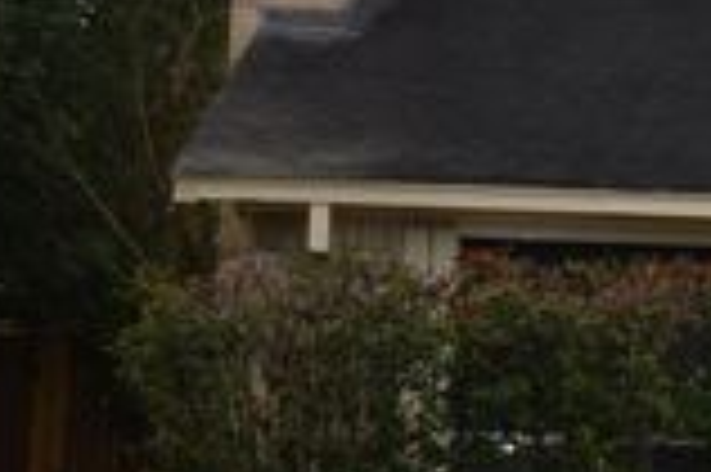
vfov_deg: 14.4
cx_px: 914
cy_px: 205
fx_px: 1874
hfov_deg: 19.8
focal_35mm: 95
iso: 100
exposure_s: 1/200
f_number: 5.6
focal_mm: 20
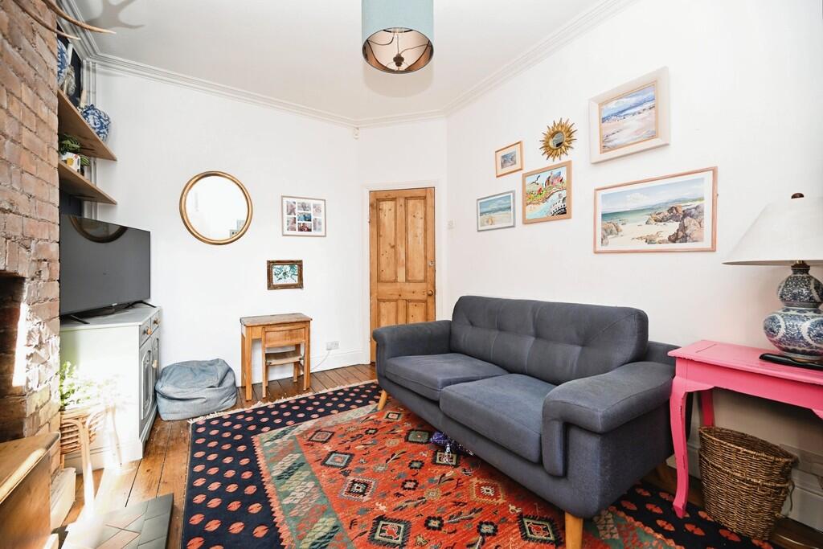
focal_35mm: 14
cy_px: 274
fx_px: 320
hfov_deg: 104.2
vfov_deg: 81.2
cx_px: 412
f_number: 4
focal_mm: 14
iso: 500
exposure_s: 1/60
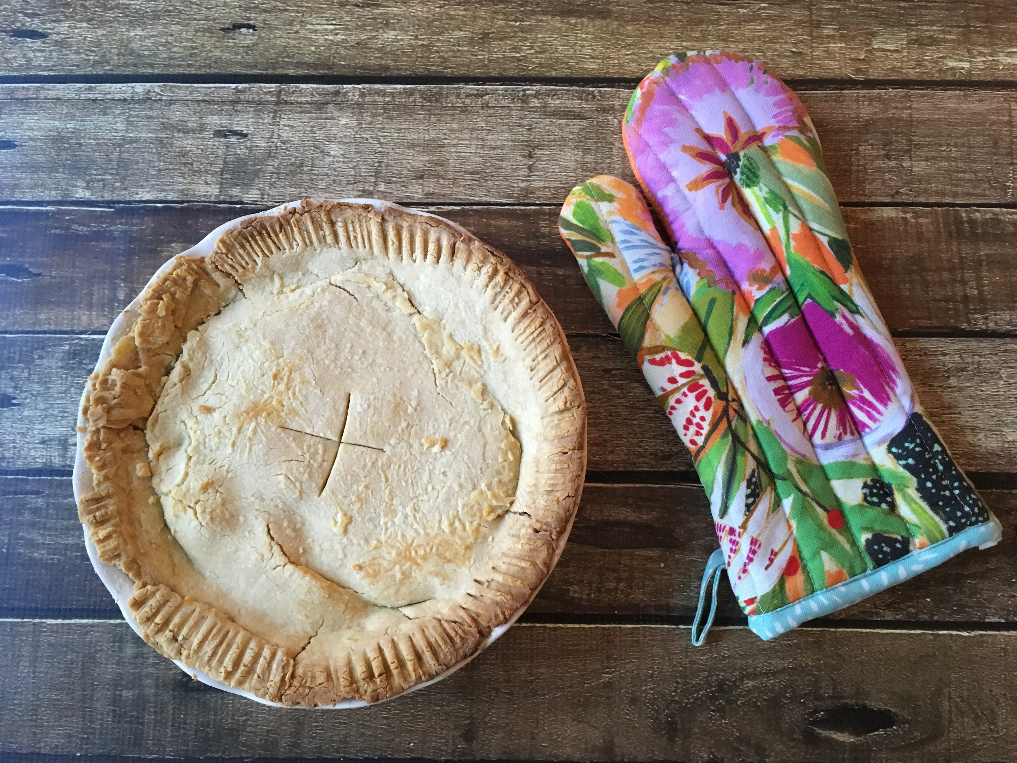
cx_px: 508
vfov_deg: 48.2
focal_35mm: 29
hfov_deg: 61.7
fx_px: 852
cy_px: 382
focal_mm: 4.15
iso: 200
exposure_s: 1/30
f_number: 2.2
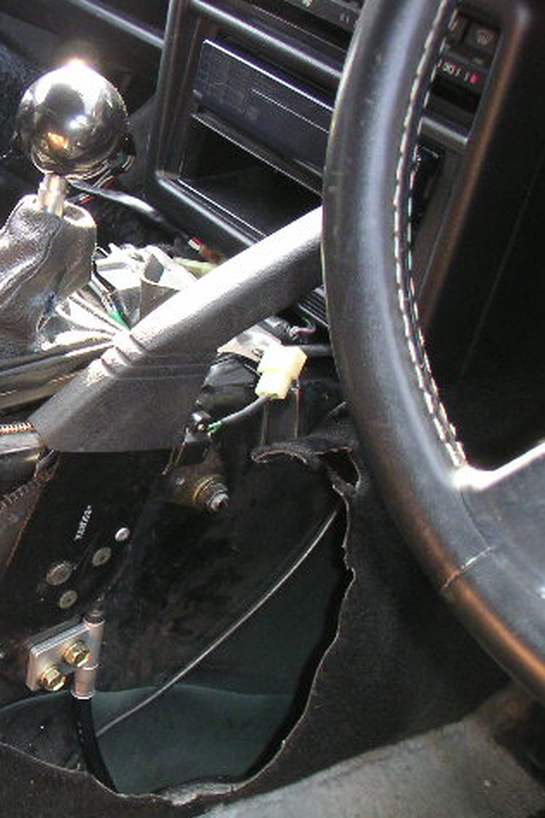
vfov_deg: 38.2
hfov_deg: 24.7
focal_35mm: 52
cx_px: -5
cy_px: 407
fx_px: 1181
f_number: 2.8
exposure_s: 1/45
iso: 160
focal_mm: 5.7
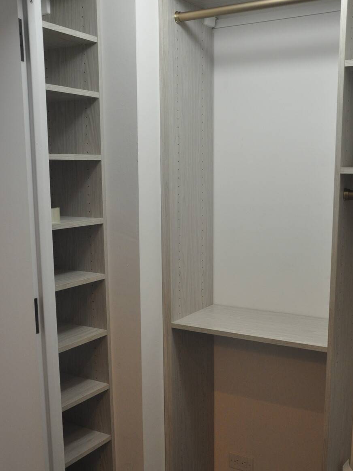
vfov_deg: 45.7
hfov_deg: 35.1
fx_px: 557
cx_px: 189
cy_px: 262
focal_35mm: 41
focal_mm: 22
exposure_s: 1/50
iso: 800
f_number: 3.8
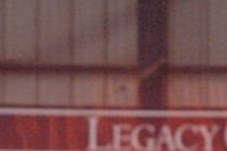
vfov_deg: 1.2
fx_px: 7030
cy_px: 183
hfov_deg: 1.8
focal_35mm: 1117
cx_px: 186
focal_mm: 200
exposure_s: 1/320
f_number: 2.8
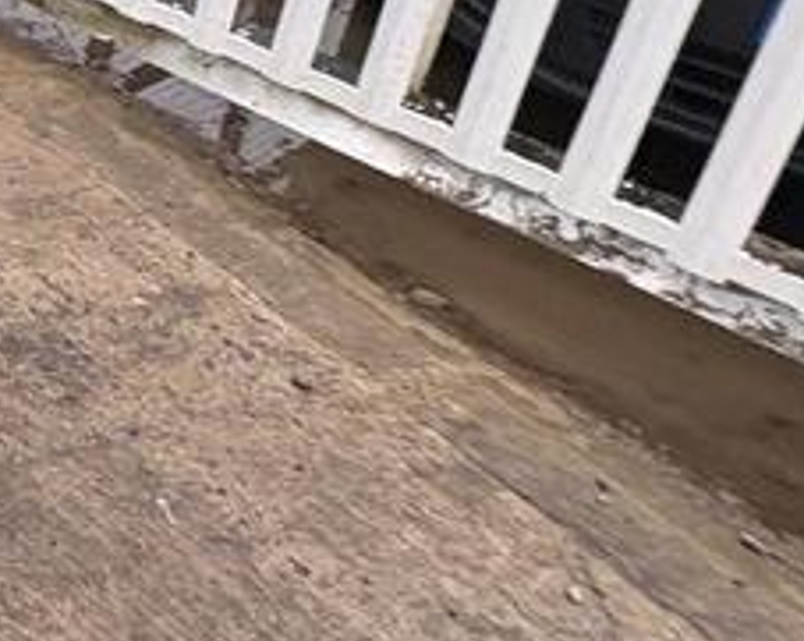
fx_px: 1283
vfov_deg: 25.3
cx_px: -595
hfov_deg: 22.6
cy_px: -124
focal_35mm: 54
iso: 100
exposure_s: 1/99
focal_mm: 2.22
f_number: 2.2
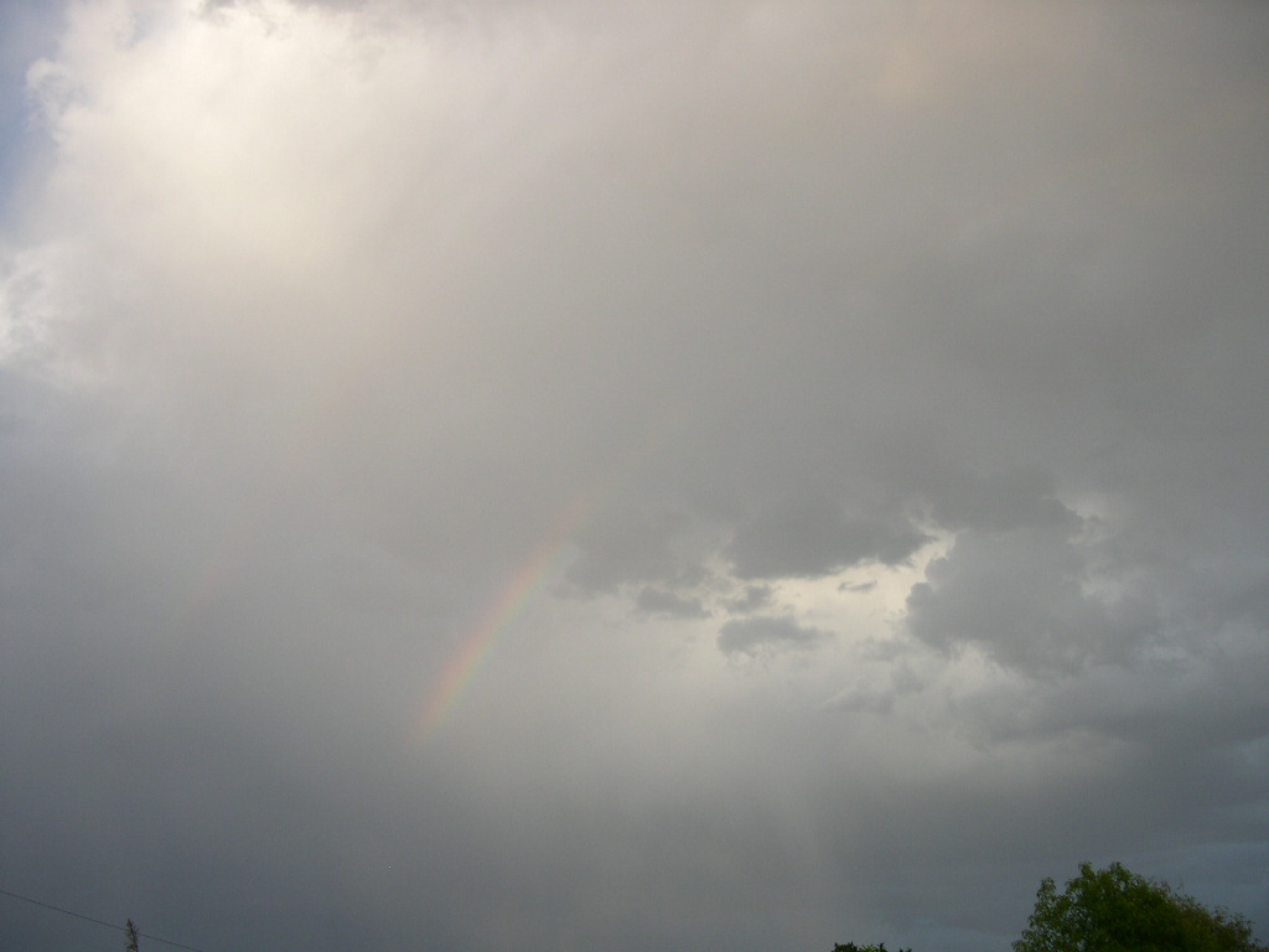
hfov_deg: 49.0
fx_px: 1393
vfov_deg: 37.7
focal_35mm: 38
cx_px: 634
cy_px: 476
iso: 100
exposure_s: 1/382
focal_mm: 8
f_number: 2.8
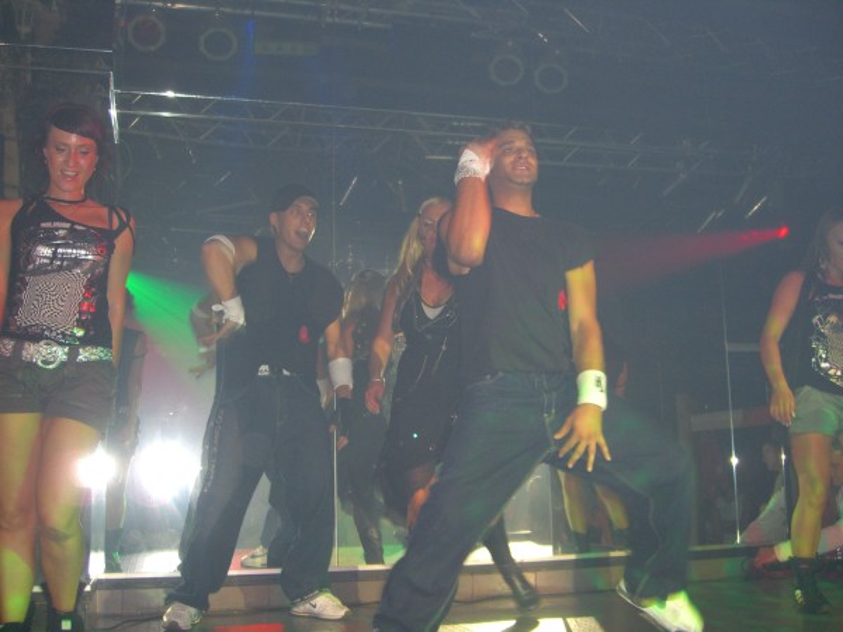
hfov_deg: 49.0
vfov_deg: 37.7
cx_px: 422
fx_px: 925
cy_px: 316
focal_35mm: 38
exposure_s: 1/60
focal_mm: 7.9
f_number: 2.8
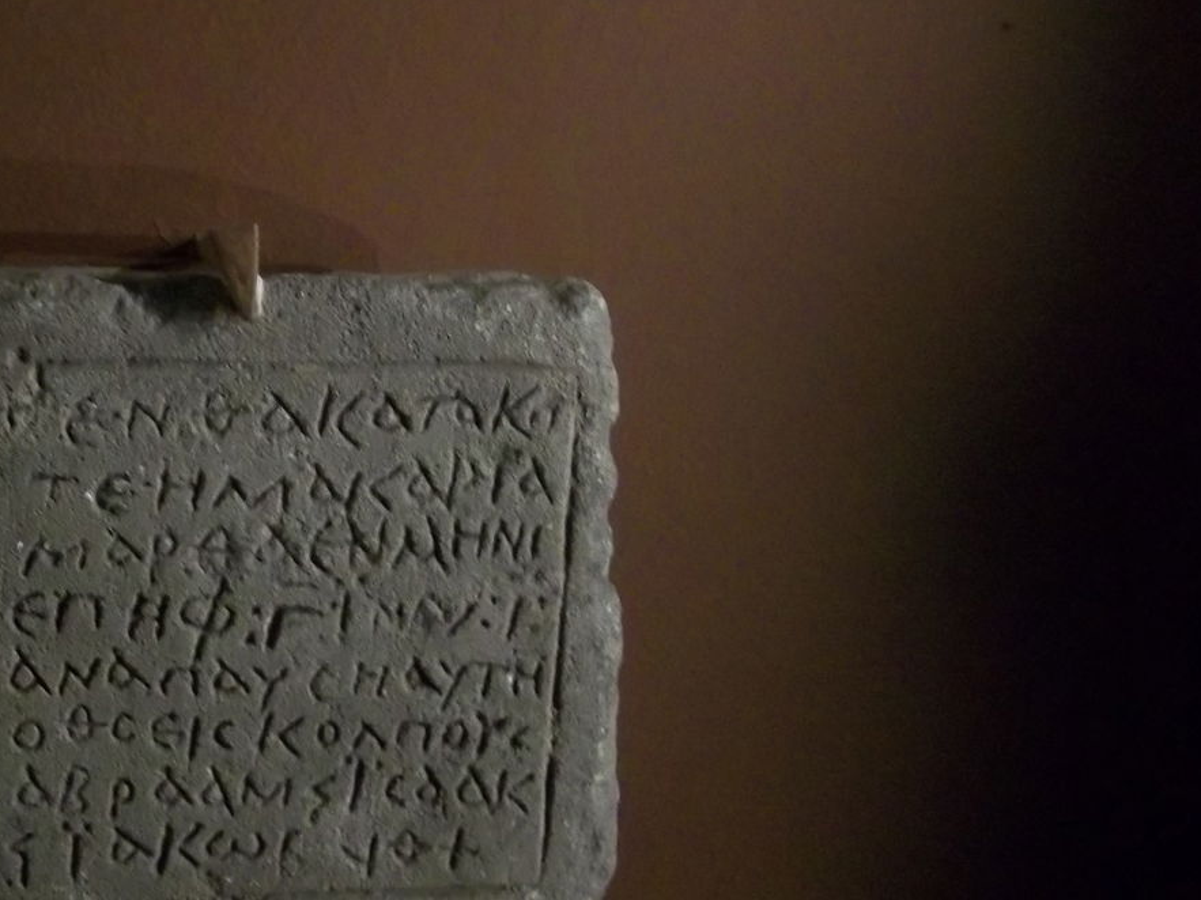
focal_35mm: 58
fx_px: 2012
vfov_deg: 25.1
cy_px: 606
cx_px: 252
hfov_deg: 32.4
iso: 320
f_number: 2.9
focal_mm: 5.7
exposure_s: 1/8
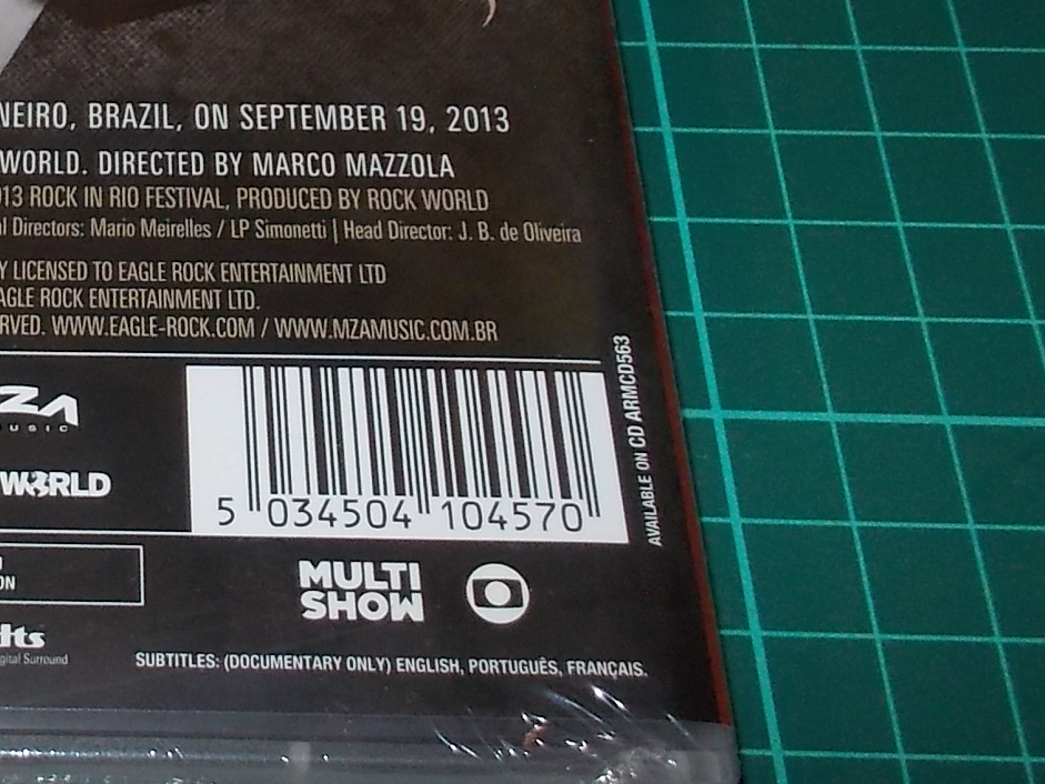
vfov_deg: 20.6
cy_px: 98
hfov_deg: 26.3
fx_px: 2113
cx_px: -8
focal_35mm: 70
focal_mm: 4.1
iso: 200
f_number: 3.3
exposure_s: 1/30
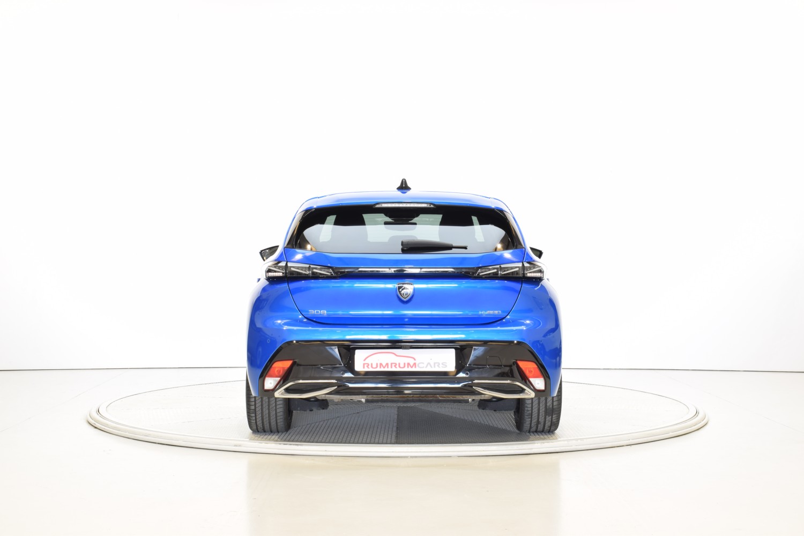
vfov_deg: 23.8
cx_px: 402
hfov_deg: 35.1
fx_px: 1273
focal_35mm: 57
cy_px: 268
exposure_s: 1/2
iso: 100
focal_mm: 38
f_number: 11
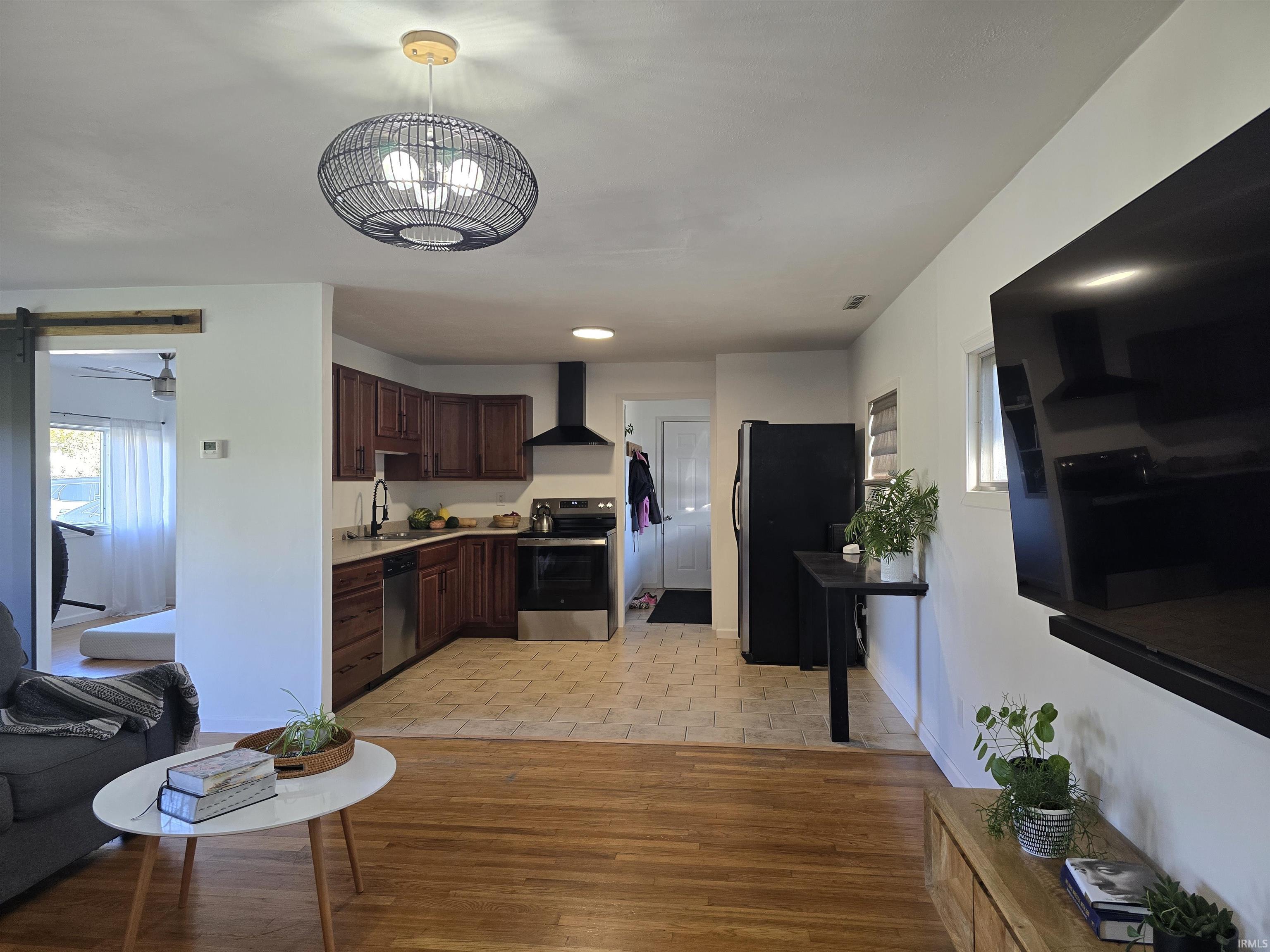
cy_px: 476
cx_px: 635
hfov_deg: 73.9
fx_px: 844
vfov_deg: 58.9
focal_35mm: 23
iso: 200
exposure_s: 1/120
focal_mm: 6.3
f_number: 1.7
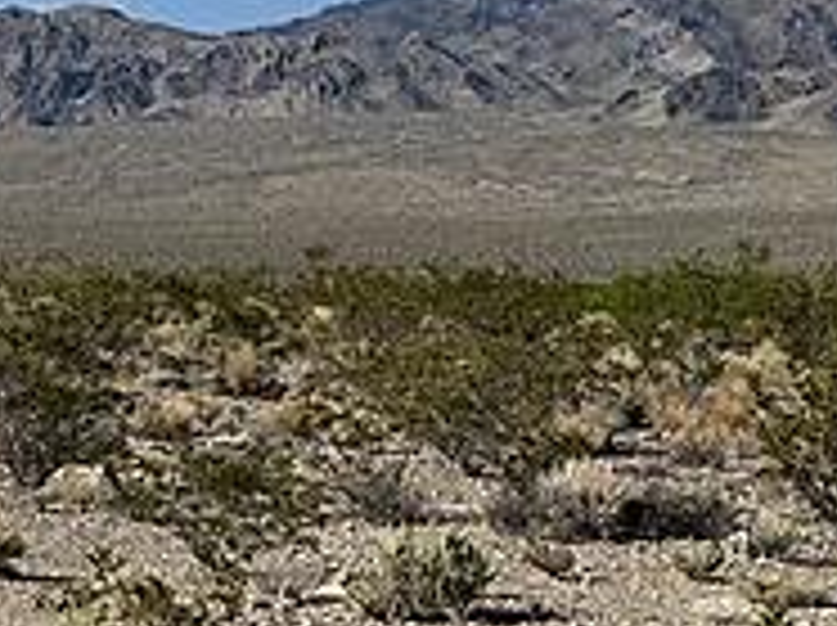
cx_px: 652
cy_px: -14
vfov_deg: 8.9
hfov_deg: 11.9
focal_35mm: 166
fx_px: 4009
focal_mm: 9
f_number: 2.8
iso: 32
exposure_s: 1/1119
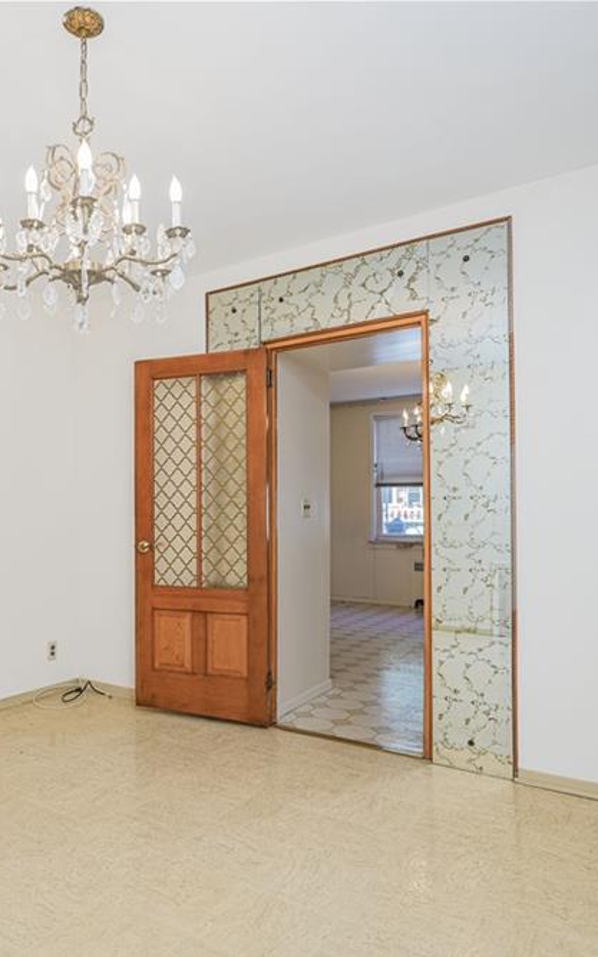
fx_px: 652
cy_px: 487
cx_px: 148
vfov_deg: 72.6
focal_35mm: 25
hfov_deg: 47.4
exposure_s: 1/40
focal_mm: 16
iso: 64
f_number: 4.5
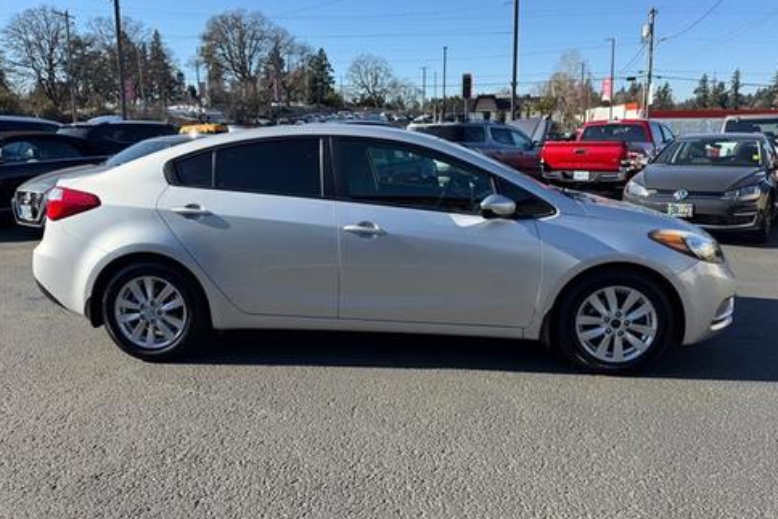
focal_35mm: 26
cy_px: 220
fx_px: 562
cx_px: 397
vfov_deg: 49.4
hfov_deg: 69.4
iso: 80
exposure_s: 1/2801
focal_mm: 6.76
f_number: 1.78
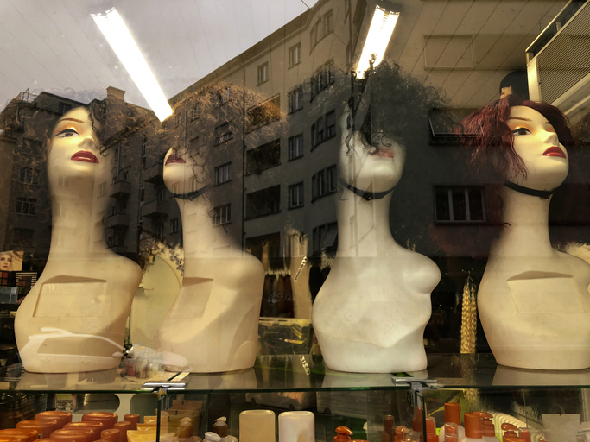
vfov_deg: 49.7
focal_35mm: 28
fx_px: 477
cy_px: 221
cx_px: 295
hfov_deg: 63.5
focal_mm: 4
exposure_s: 1/35
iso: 32
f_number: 1.8
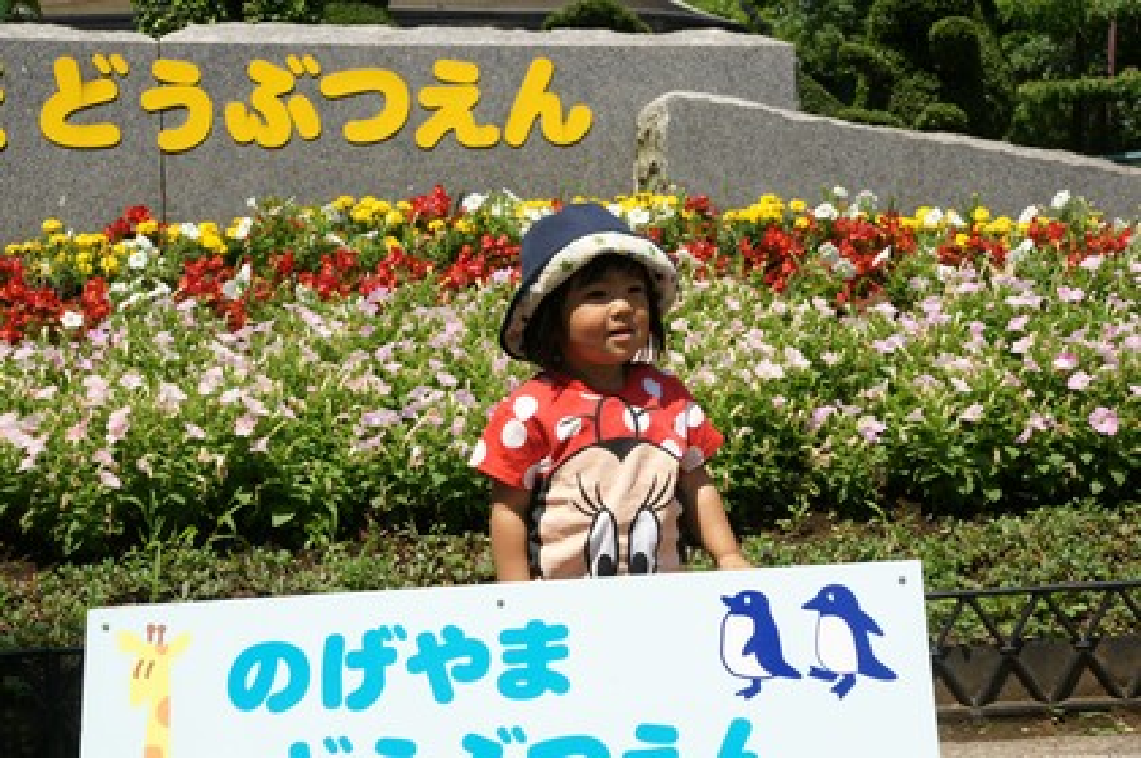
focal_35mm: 68
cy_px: 379
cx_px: 570
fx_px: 2137
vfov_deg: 20.1
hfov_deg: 29.9
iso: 200
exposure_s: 1/500
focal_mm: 45
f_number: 8
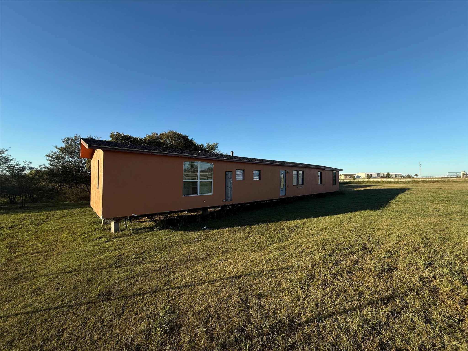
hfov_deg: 102.1
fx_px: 189
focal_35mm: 14
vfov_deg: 85.7
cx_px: 234
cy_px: 176
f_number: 2.2
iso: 50
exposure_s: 1/1211
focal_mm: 2.22
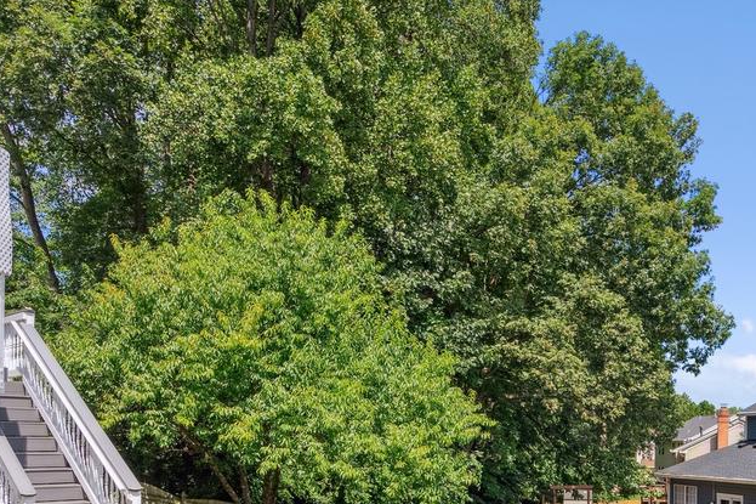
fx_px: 777
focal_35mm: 37
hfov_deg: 50.5
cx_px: 529
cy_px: 465
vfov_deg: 33.8
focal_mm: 16
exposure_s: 1/2000
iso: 800
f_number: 8
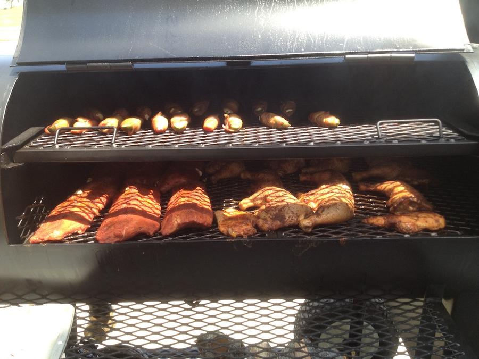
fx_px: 484
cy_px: 180
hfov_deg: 52.6
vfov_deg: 40.7
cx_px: 240
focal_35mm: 35
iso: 50
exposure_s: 1/283
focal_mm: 4.28
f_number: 2.4
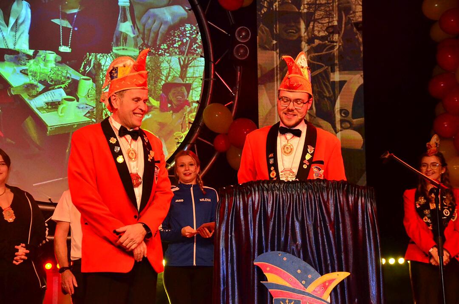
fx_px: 1050
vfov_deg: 16.5
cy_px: 152
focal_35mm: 82
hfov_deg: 24.7
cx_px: 230
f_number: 5.6
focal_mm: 55
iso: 3200
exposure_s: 1/320
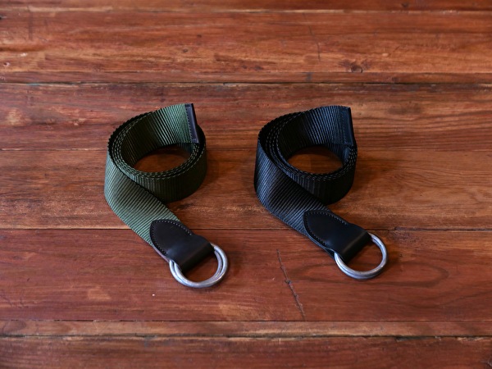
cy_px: 184
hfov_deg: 26.0
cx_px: 246
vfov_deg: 19.6
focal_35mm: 75
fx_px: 1066
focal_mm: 34
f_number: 2.8
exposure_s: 1/125
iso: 640
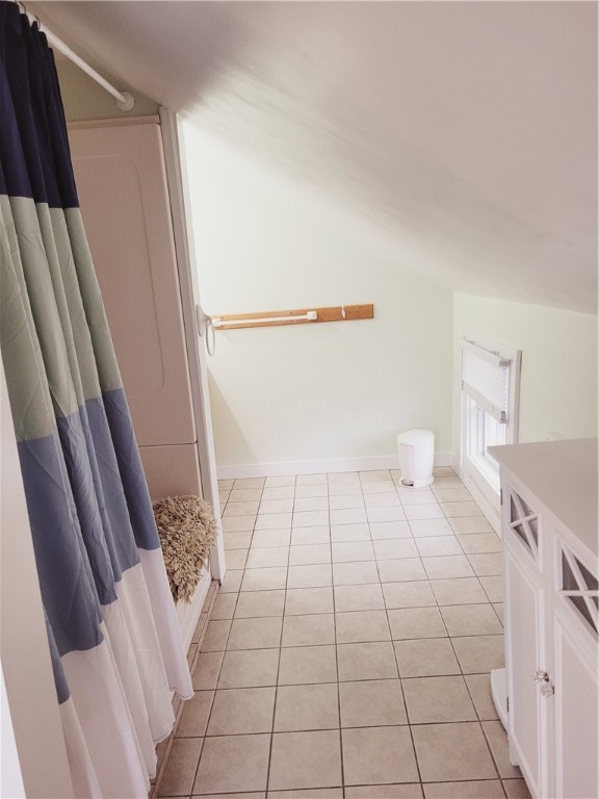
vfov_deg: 67.3
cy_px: 400
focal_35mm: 26
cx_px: 300
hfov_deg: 53.1
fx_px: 600
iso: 250
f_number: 1.8
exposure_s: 1/120
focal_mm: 5.4
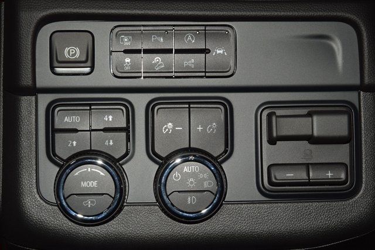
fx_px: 969
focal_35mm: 93
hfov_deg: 21.9
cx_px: 188
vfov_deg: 14.7
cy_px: 125
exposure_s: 1/125
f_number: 8
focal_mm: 62
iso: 100
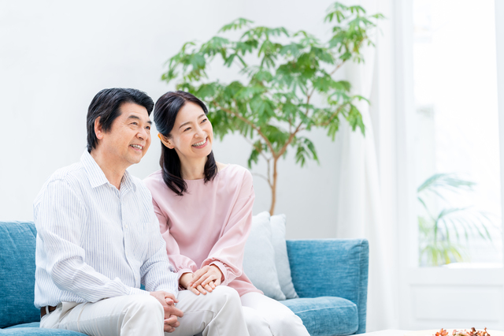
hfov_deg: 23.9
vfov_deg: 16.1
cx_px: 252
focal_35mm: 85
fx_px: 1189
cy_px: 168
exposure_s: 1/400
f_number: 2.8
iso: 200
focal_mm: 85
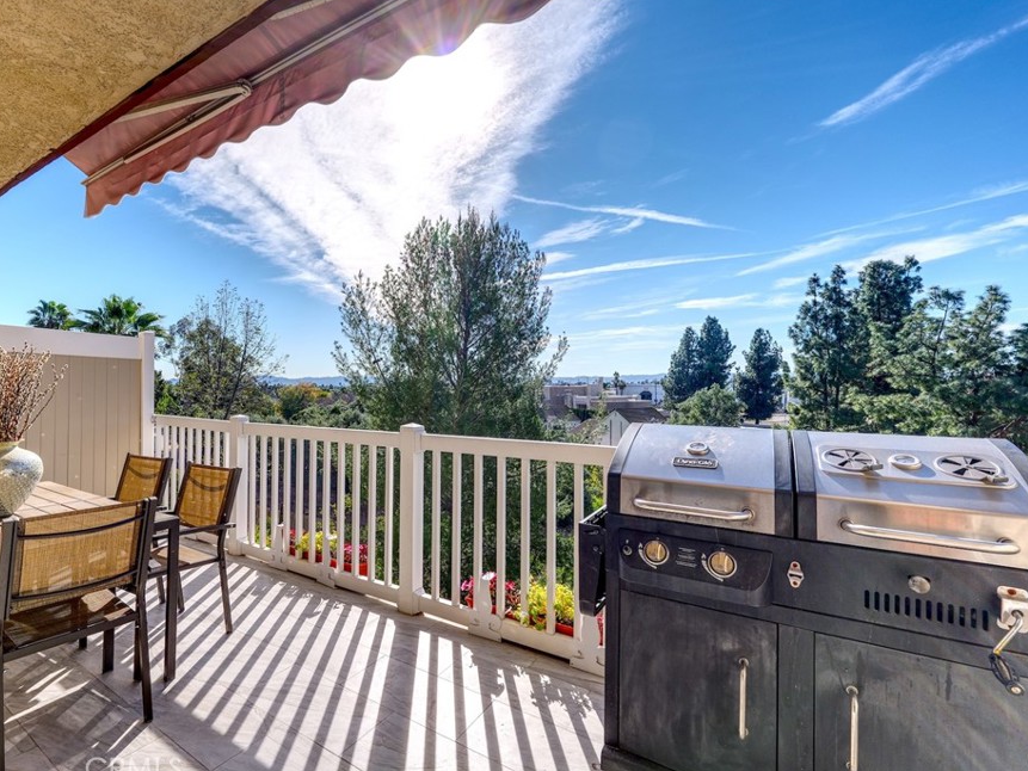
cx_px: 438
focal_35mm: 16
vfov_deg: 78.1
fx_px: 475
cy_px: 378
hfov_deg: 93.8
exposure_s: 1/2000
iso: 400
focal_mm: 14
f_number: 8
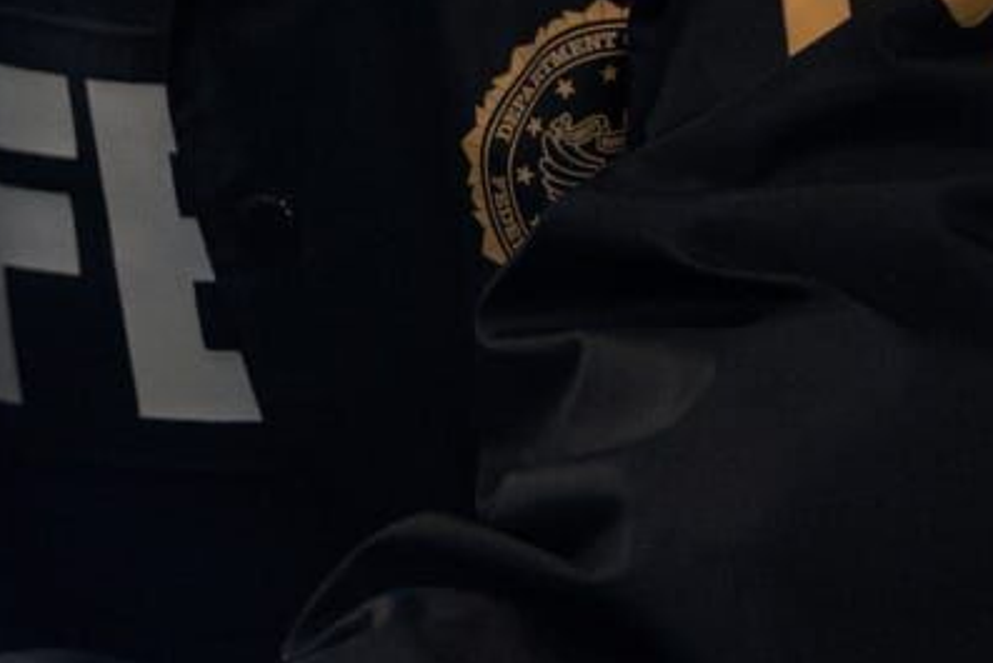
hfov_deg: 2.9
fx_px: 19480
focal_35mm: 706
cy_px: -94
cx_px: -665
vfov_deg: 1.9
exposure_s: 1/160
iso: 12800
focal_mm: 146
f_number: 3.5
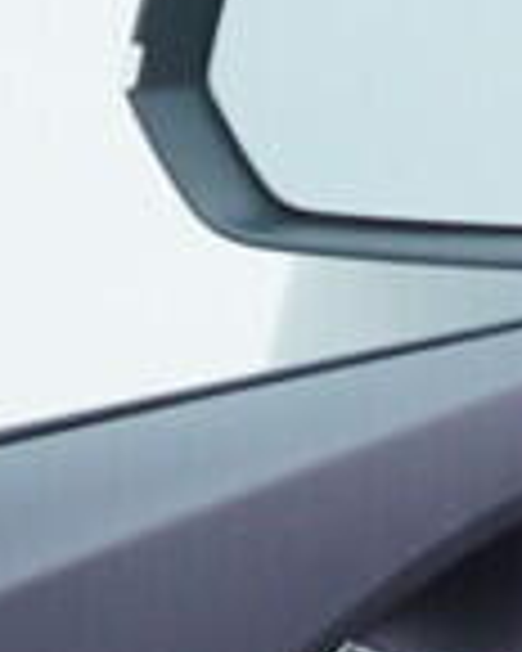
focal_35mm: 335
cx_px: 2192
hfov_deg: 4.2
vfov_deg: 5.7
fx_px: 6469
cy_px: 935
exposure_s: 1/50
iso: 125
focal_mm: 24
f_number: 3.2
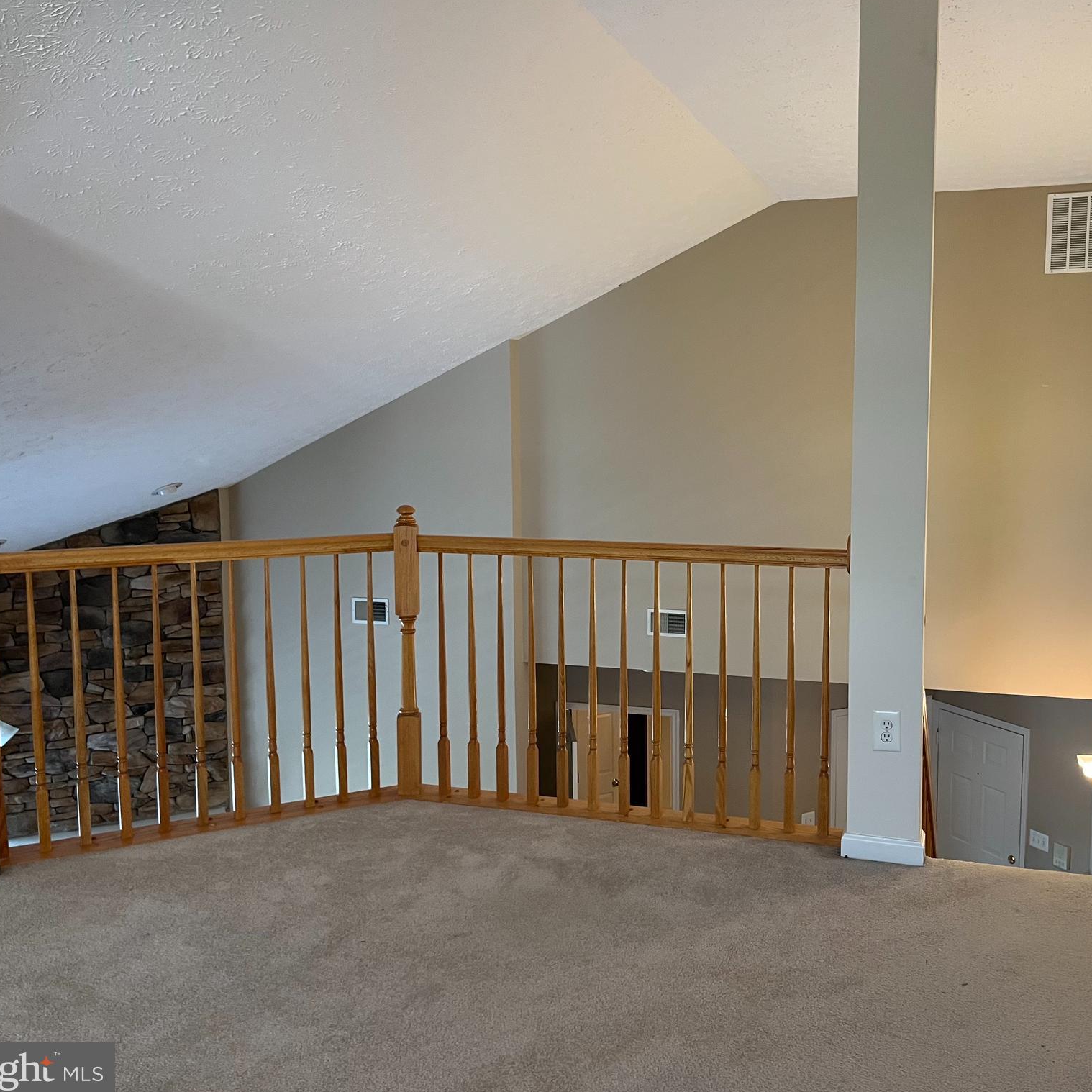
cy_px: 548
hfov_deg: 52.1
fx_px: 1106
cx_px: 672
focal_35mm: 31
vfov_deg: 52.5
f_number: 1.6
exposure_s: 1/60
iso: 125
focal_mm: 5.1
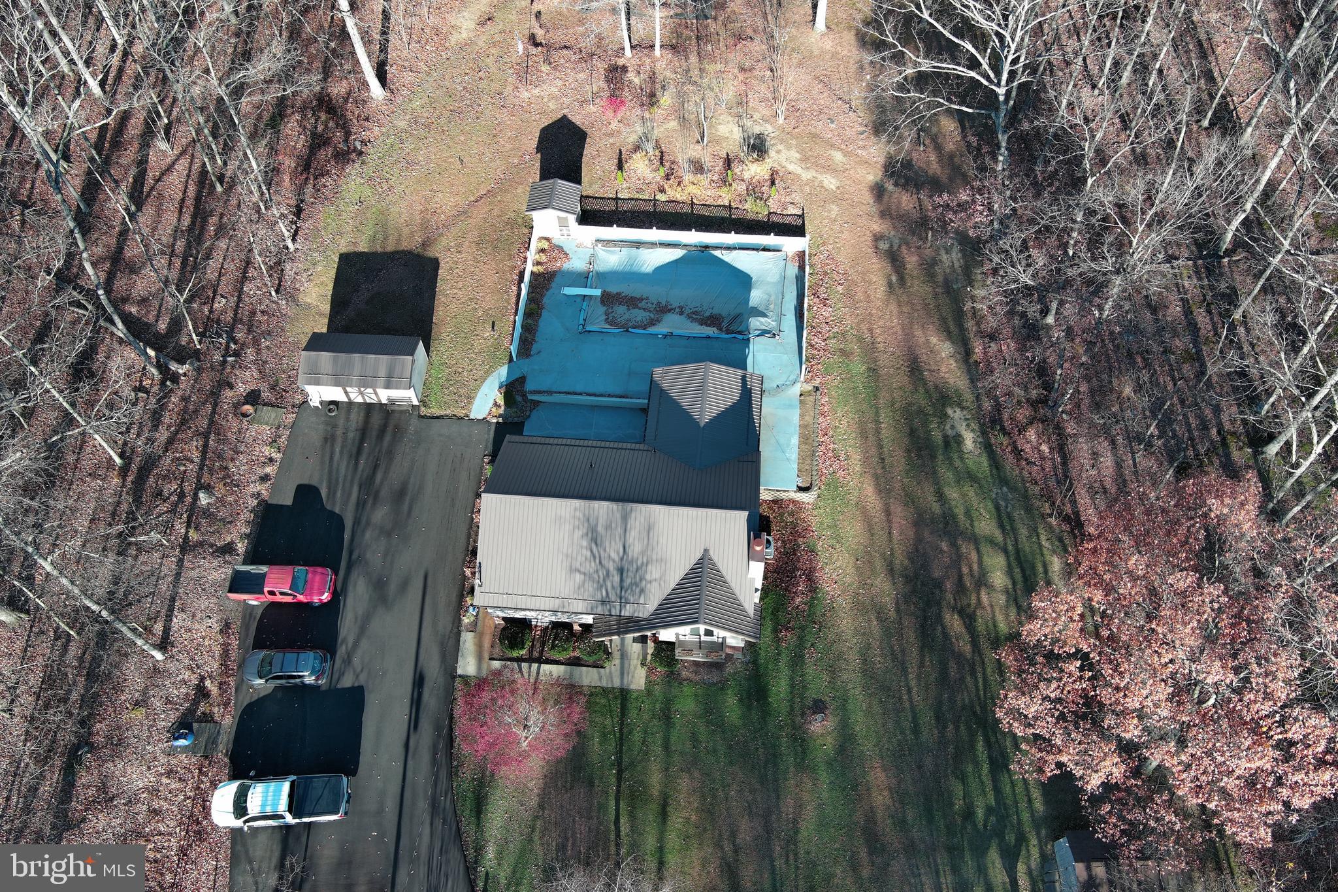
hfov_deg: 63.7
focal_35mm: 29
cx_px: 669
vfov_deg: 45.0
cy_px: 446
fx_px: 1078
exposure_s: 1/237
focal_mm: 10.57
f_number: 2.8
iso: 100
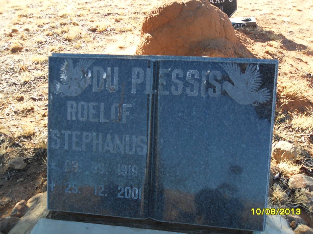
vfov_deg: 40.7
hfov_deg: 52.6
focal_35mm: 35
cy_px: 117
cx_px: 156
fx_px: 316
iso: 80
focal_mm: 6.3
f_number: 3.5
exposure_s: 1/125
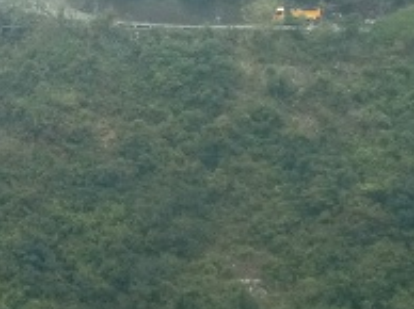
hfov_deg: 7.8
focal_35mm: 254
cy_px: -33
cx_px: 19
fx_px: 3034
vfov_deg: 5.8
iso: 50
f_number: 3.9
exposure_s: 1/320
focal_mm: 10.81
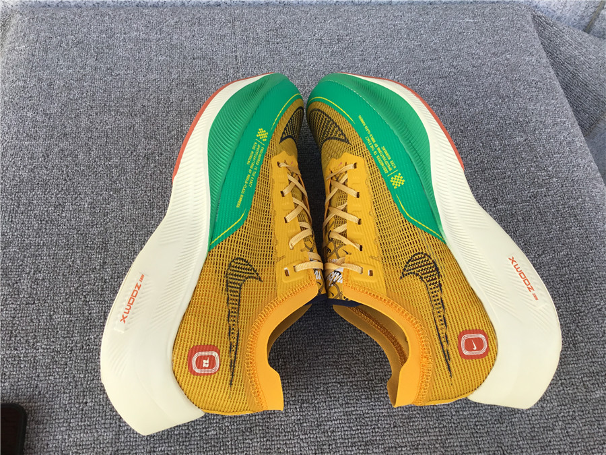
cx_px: 303
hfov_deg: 58.4
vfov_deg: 45.4
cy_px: 228
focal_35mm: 31
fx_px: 543
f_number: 2.4
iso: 25
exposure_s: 1/163
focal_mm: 3.3
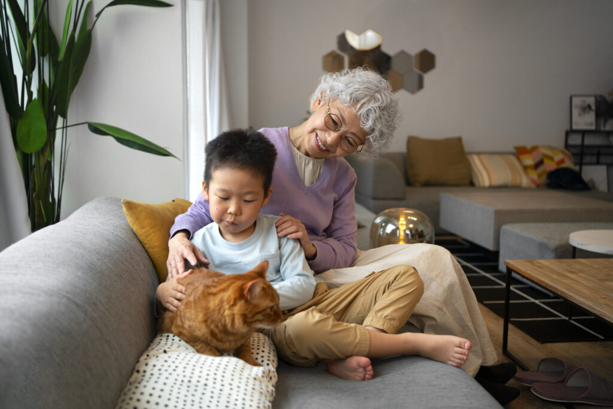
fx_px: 596
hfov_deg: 54.4
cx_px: 306
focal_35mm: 35
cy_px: 204
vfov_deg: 37.9
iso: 640
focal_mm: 35
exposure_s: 1/320
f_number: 2.8
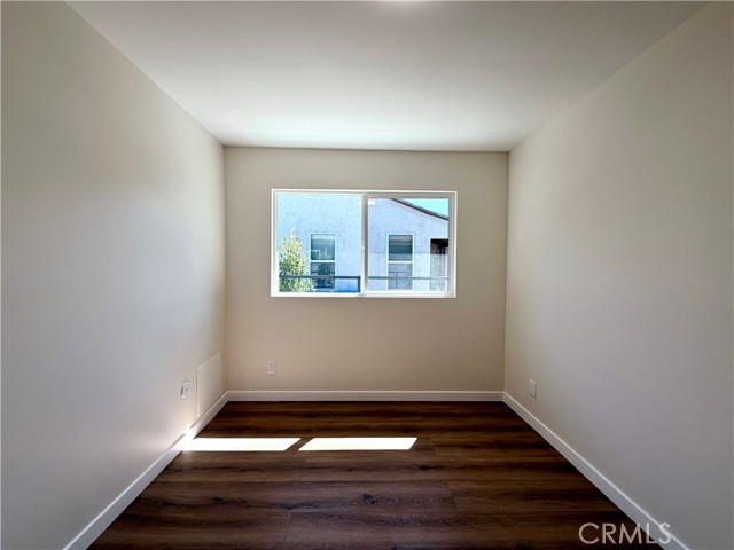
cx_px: 367
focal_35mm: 14
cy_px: 275
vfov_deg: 85.7
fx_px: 297
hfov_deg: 102.1
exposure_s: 1/120
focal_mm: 2.22
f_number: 2.2
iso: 32
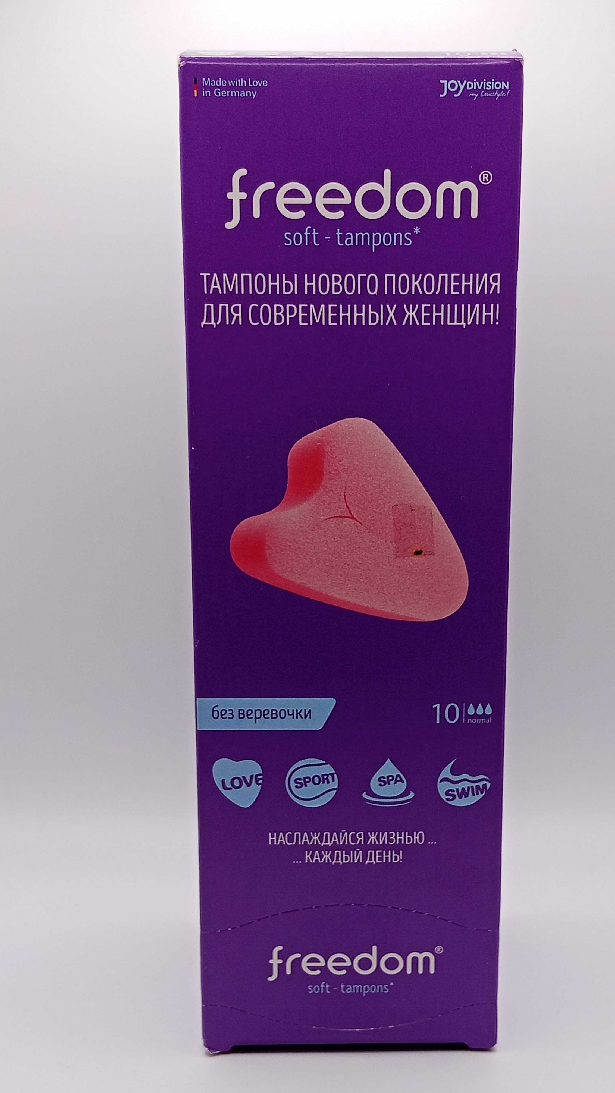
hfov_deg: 23.5
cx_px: 364
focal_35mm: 51
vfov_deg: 40.6
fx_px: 1479
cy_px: 539
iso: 50
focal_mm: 3.98
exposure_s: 1/156
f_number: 1.8
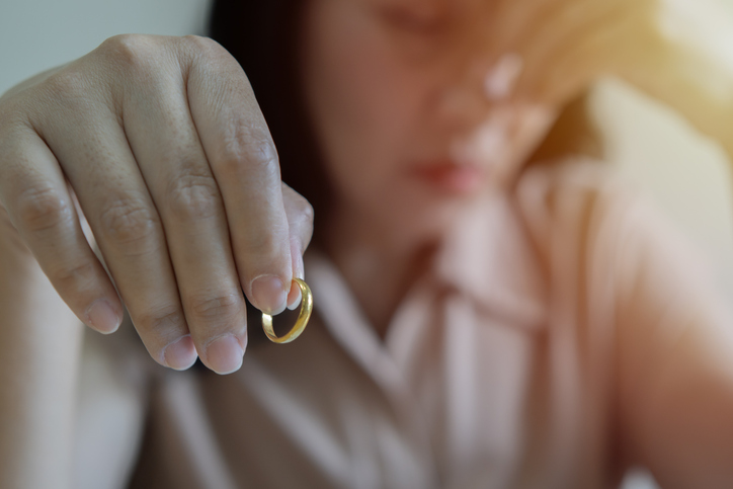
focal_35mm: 68
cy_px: 244
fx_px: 1375
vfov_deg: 20.2
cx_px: 366
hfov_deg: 29.9
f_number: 2.5
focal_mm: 45
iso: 125
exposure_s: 1/80
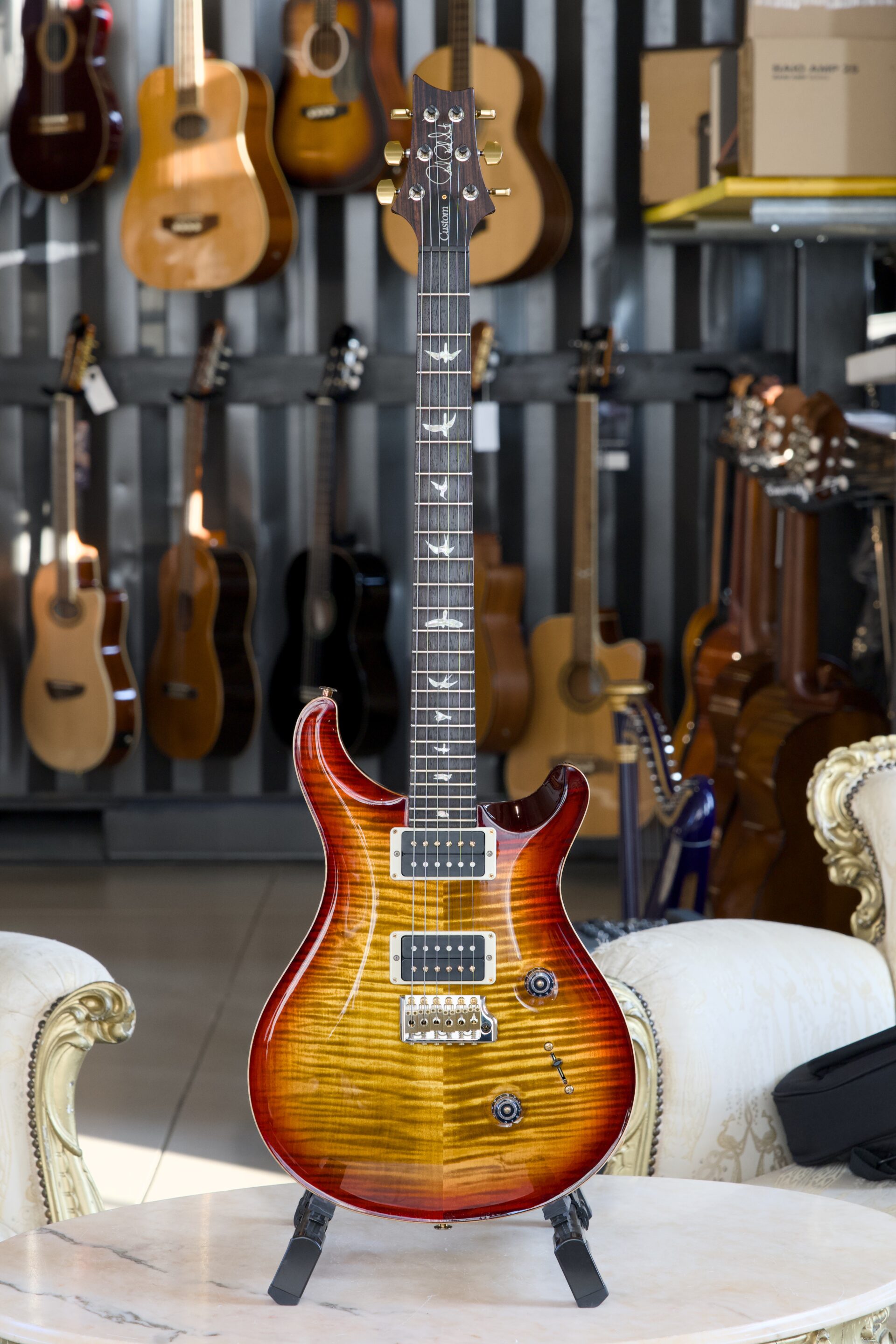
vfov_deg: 20.2
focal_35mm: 101
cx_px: 448
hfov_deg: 13.6
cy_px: 672
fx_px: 3770
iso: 2000
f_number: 8
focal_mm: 101
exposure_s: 1/80
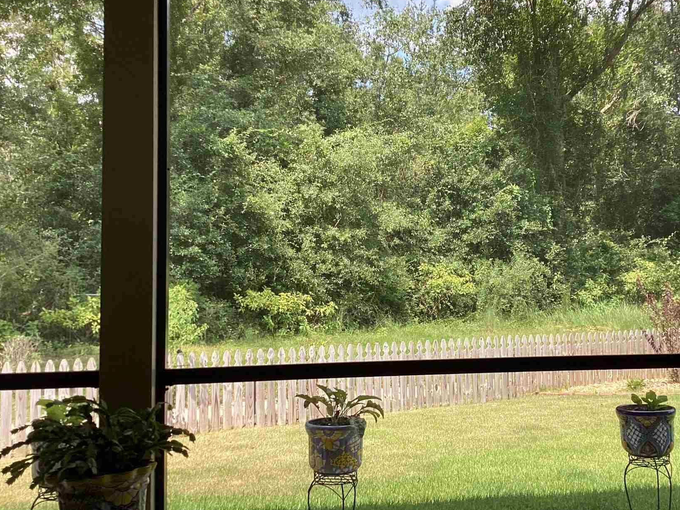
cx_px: 426
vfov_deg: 36.8
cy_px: 241
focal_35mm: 39
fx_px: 766
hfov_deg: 47.4
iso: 25
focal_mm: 3.3
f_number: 2.4
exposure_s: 1/181
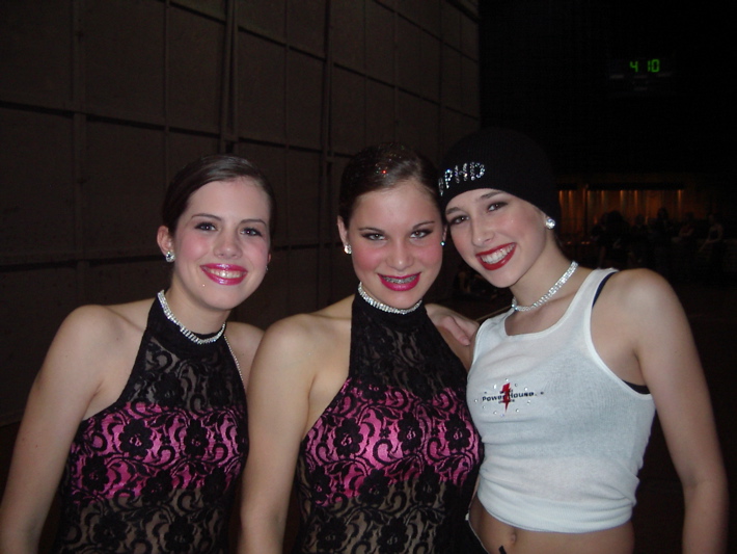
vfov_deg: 37.7
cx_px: 368
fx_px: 809
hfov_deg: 49.0
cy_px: 277
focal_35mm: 38
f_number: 2.6
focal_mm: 5.8
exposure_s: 1/60
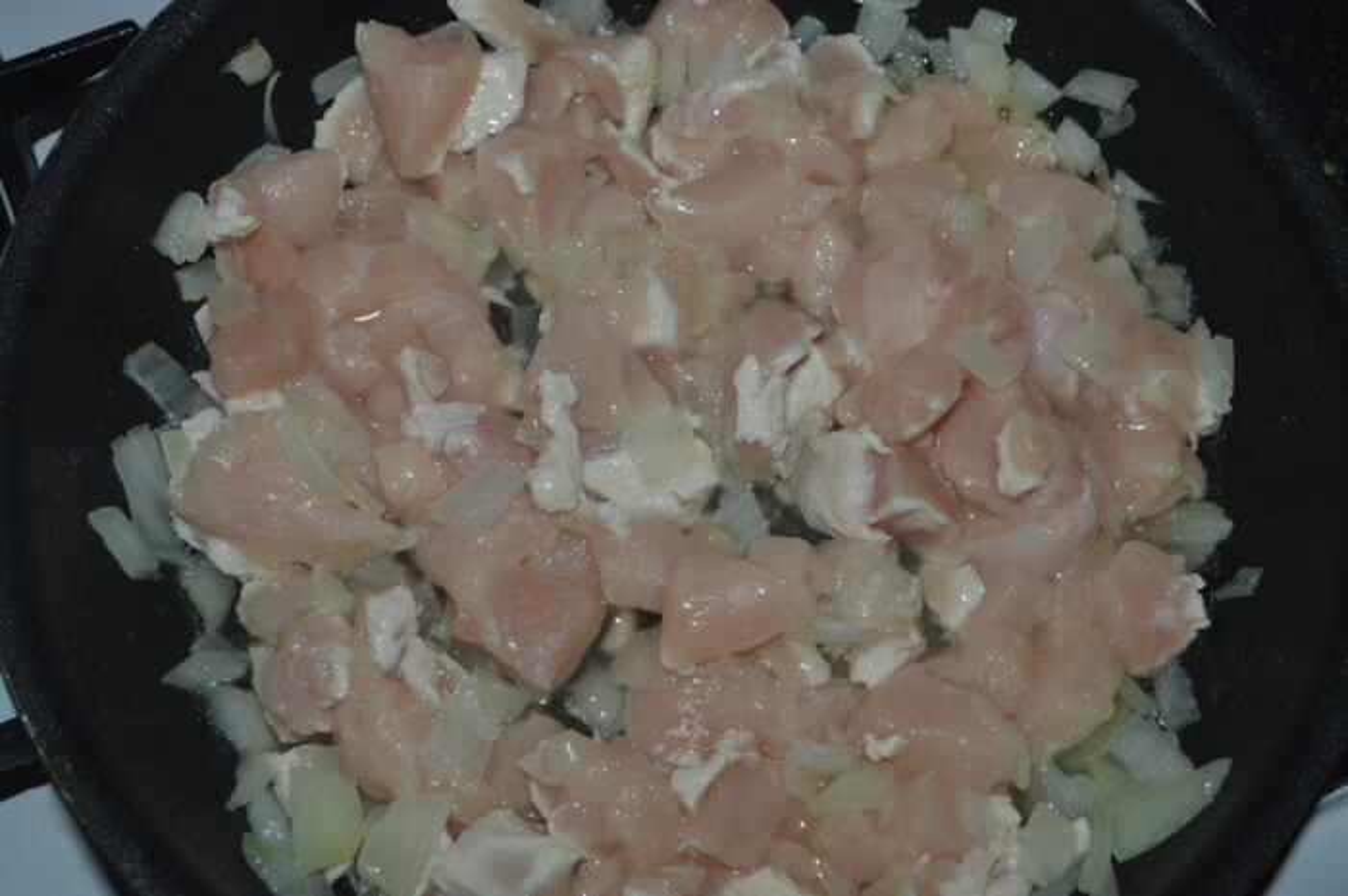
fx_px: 1459
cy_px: 448
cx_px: 674
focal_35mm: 39
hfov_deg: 49.6
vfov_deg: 34.1
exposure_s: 1/60
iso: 100
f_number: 8
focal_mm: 26
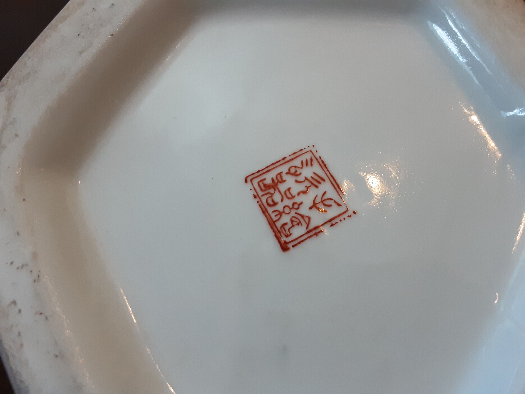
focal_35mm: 28
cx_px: 262
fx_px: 425
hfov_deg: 63.4
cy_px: 197
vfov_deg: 49.7
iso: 200
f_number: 1.9
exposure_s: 1/50
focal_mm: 2.9
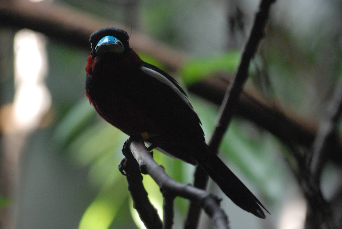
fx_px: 3144
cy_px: 116
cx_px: 158
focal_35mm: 331
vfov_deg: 4.2
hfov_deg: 6.2
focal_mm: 195
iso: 1600
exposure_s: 1/160
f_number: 4.8
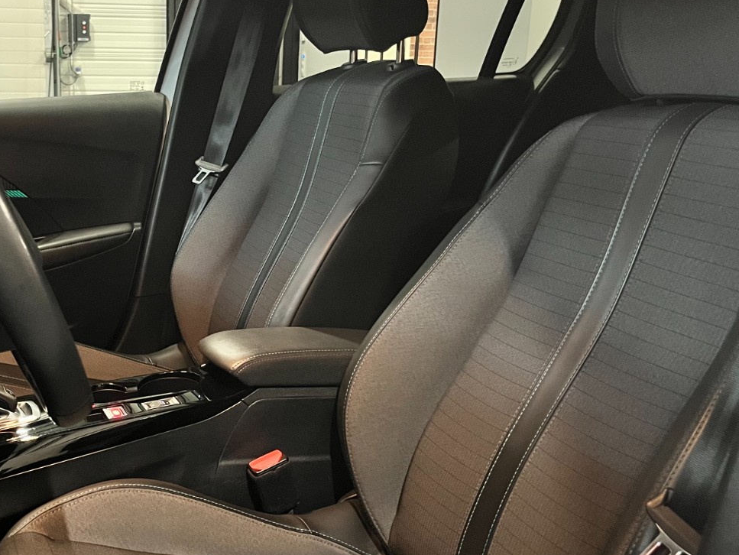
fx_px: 918
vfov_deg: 33.6
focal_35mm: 43
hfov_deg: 42.5
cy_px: 303
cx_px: 189
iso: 800
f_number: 1.6
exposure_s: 1/25
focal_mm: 5.1
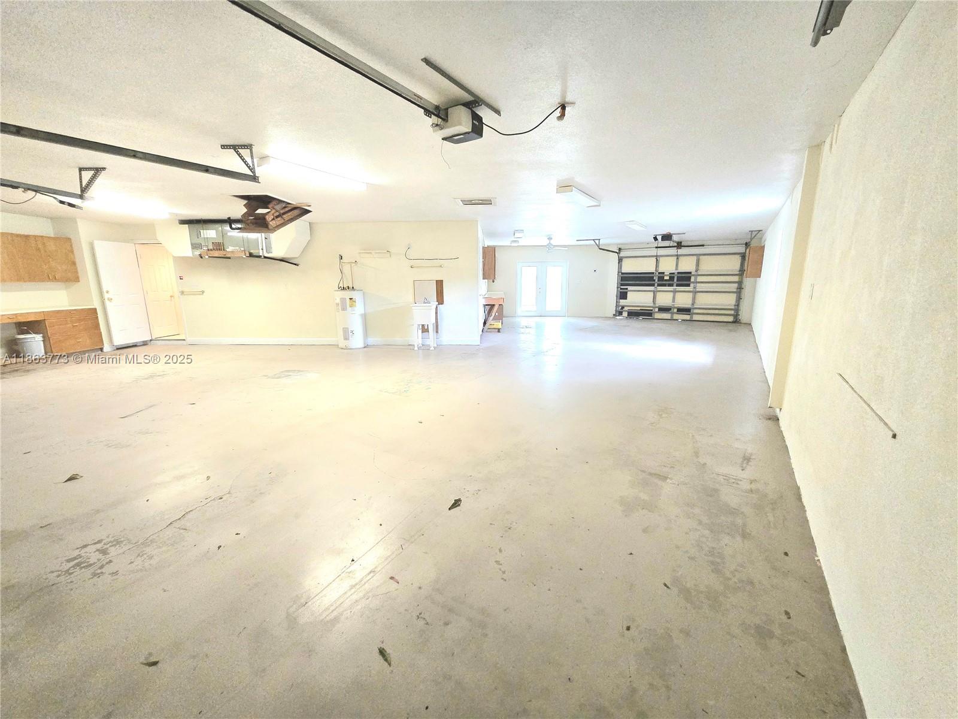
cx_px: 479
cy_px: 360
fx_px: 360
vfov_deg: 89.9
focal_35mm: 13
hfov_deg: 106.2
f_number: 2.2
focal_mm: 2.2
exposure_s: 1/60.2
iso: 500
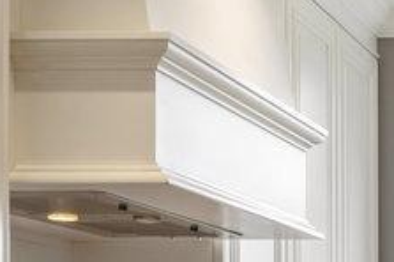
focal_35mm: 129
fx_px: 1410
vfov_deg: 10.3
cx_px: 710
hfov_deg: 14.1
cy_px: 377
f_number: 9
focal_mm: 24
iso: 400
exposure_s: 1/30
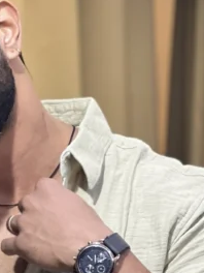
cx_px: -9
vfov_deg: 7.2
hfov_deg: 5.4
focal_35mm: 272
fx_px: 2137
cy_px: 366
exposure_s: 1/100
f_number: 2.8
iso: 160
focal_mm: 9
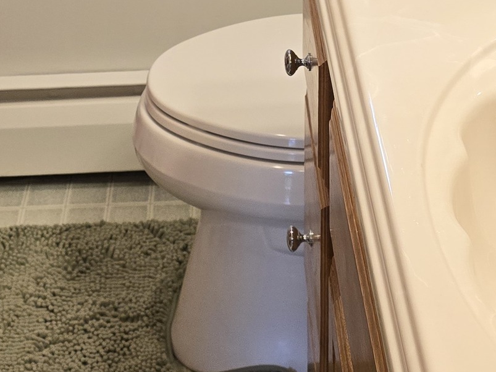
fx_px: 1261
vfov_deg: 15.3
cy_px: -218
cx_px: 301
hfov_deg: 22.2
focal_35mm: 88
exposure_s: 1/120
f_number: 1.7
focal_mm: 6.3
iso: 160
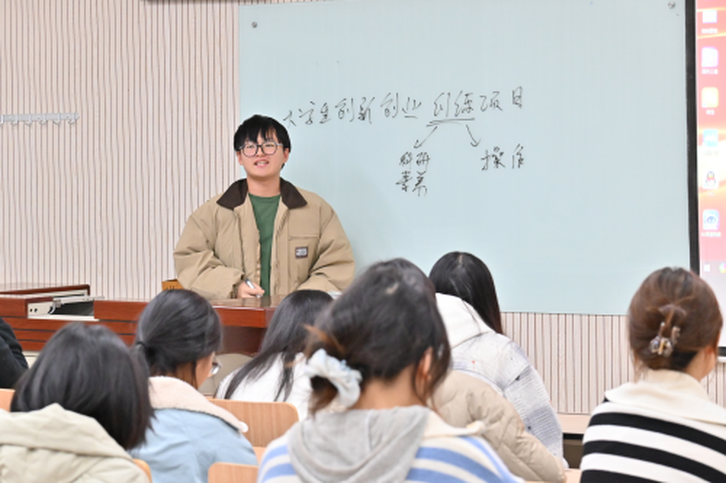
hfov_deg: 17.7
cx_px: 363
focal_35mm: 116
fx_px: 2328
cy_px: 242
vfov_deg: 11.9
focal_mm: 77
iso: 2800
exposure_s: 1/60
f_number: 6.3
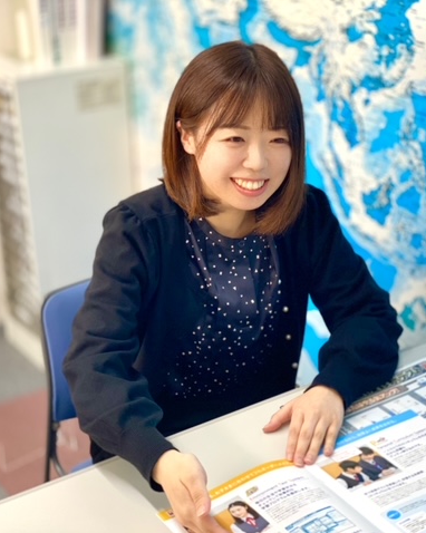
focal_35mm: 68
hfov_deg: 22.4
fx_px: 1072
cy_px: 266
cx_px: 282
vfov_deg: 27.9
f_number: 2
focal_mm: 6
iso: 125
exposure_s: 1/100
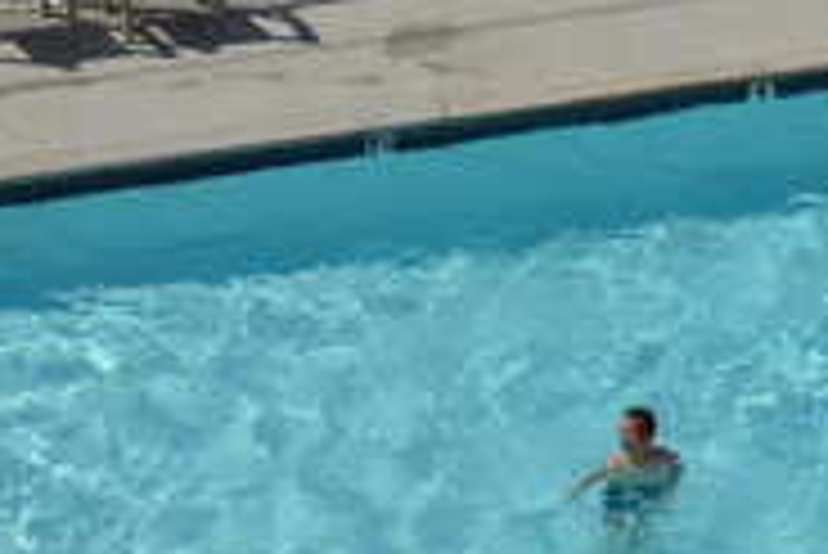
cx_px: 531
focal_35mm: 150
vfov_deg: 9.2
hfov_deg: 13.7
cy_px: 212
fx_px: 3453
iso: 100
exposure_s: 1/400
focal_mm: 24
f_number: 10
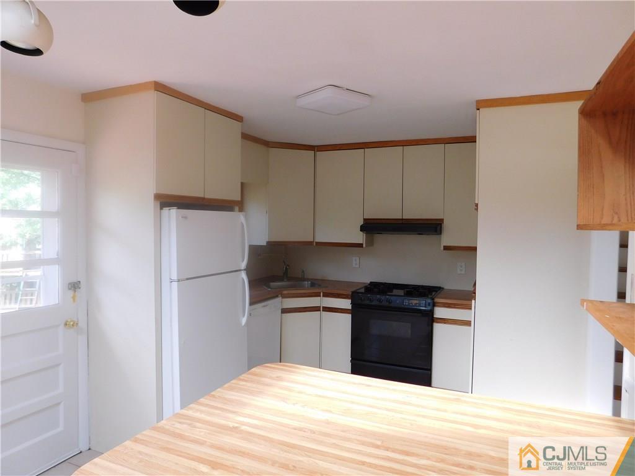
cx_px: 318
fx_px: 422
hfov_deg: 73.9
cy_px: 238
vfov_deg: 58.9
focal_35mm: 23
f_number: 3
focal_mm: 4
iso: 160
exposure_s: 1/30
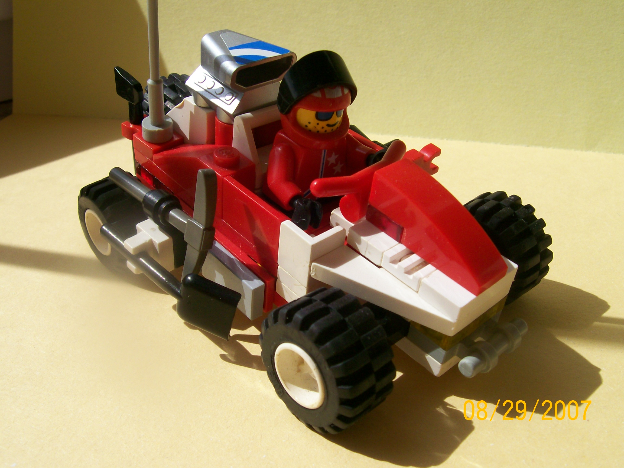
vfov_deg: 39.7
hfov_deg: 51.4
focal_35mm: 36
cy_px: 234
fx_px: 649
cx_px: 312
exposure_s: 1/348
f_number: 4.8
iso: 80
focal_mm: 6
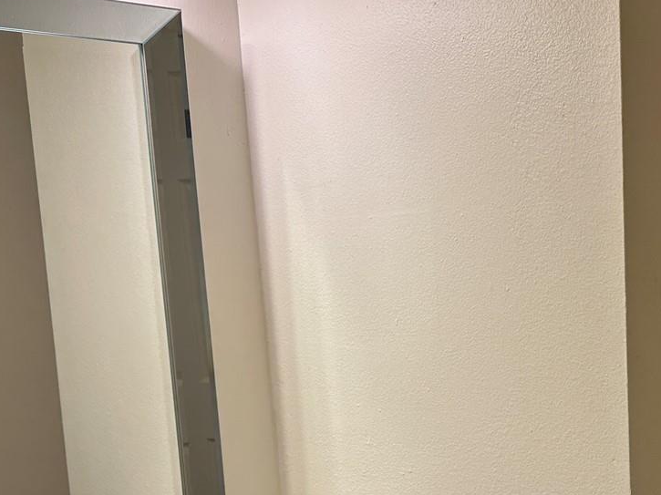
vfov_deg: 26.9
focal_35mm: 53
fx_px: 1012
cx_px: 578
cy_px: 401
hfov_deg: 34.4
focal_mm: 6.86
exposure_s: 1/120
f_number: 1.78
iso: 80
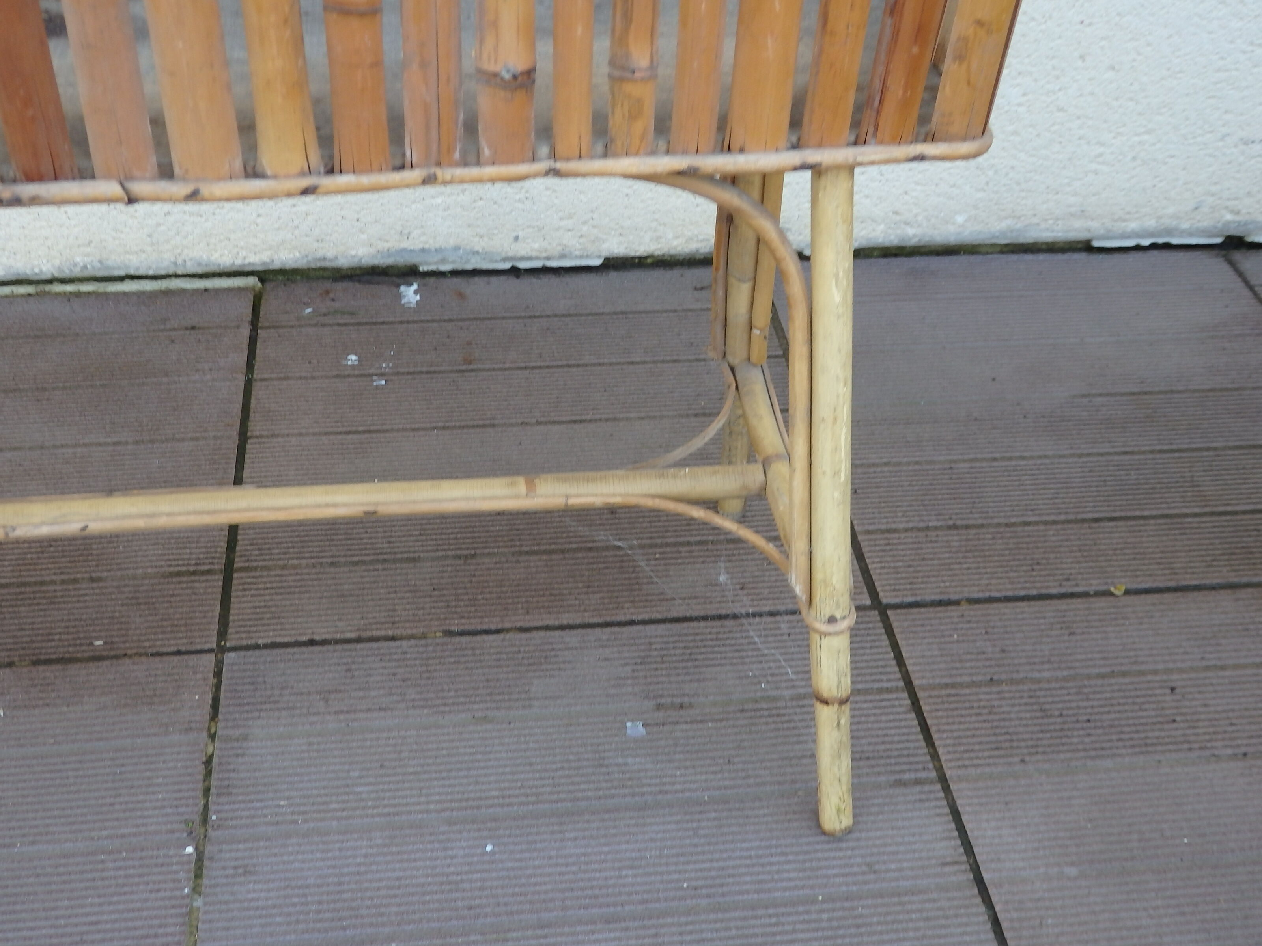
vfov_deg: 36.0
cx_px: 631
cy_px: 473
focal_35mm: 40
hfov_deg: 46.8
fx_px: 1458
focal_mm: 7.3
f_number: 3.7
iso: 160
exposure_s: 1/40
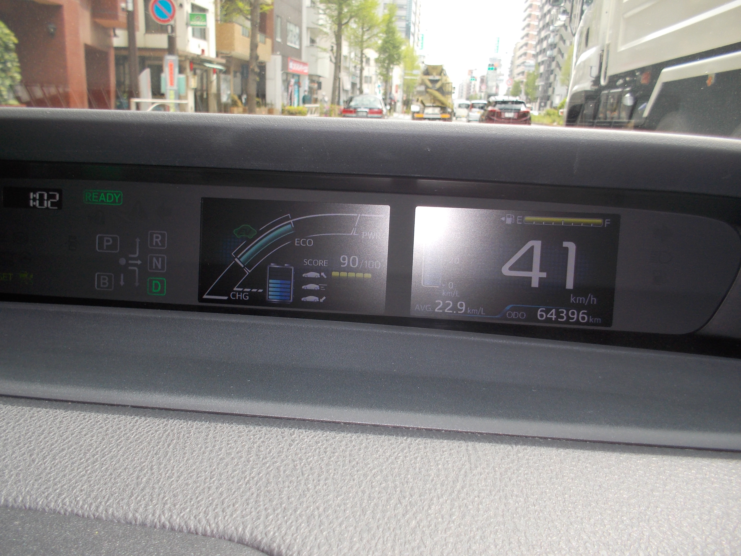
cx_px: 370
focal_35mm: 29
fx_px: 621
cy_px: 278
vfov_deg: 48.2
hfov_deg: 61.7
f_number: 3.3
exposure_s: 1/100
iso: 80
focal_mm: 4.1
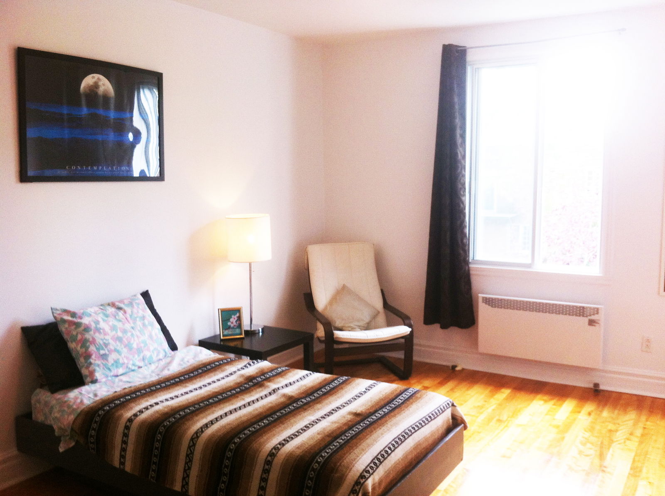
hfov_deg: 52.7
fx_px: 671
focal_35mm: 35
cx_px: 332
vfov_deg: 40.6
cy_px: 248
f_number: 2.8
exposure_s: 1/24
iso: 80
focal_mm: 3.85
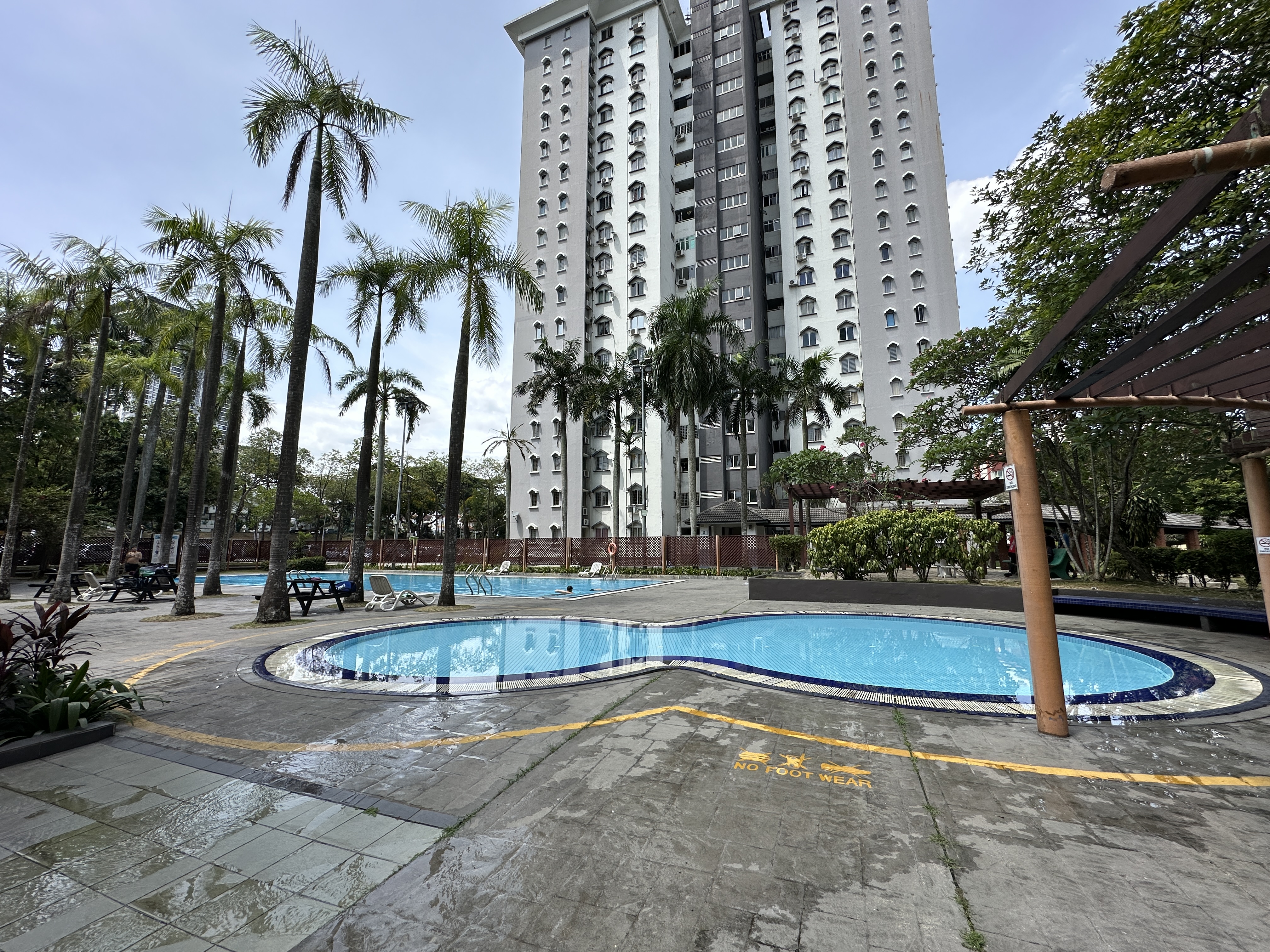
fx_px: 514
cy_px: 476
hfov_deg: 102.1
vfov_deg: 85.7
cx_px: 635
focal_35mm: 14
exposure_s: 1/1366
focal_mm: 2.22
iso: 50
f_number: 2.2
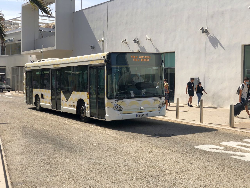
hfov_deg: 36.8
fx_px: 376
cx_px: 125
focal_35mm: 52
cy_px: 94
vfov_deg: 28.0
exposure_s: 1/1116
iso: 16
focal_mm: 6
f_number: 2.4
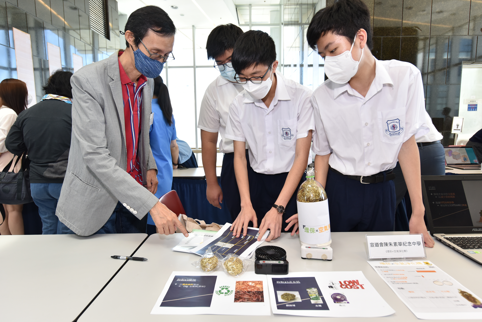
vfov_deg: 57.2
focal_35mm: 22
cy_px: 161
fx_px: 295
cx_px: 241
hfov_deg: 78.6
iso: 640
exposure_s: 1/100
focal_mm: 22
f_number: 6.3
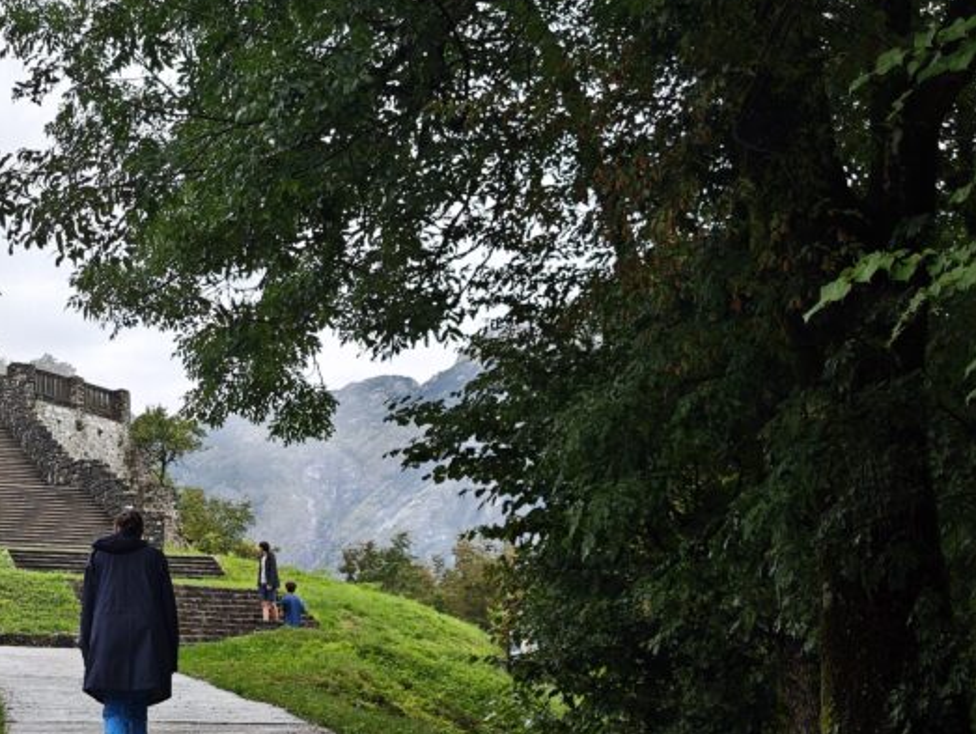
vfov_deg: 16.4
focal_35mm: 90
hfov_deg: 21.2
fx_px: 2539
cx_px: 84
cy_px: 420
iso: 50
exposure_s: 1/691
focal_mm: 8.72
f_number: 2
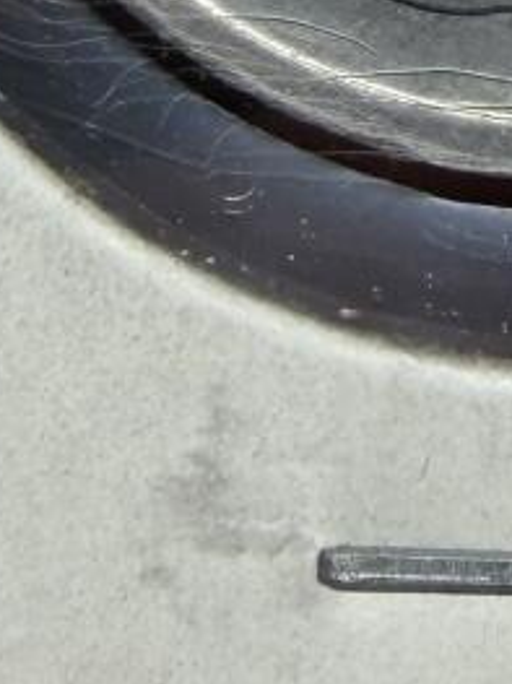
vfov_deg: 10.5
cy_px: -510
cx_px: 593
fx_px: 3513
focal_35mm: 178
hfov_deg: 8.3
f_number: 2.2
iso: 40
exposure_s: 1/209
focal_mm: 2.22
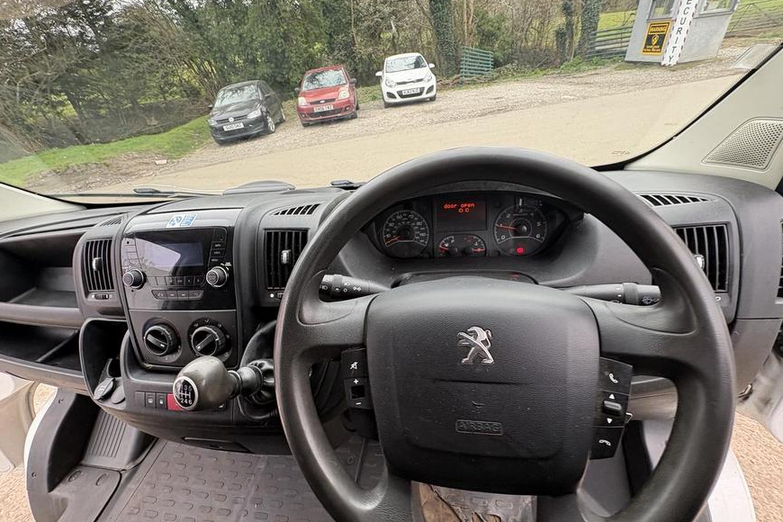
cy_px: 263
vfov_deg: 77.3
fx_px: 326
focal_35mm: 15
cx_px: 391
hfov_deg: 100.4
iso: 80
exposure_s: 1/99
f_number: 2.2
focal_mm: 2.22
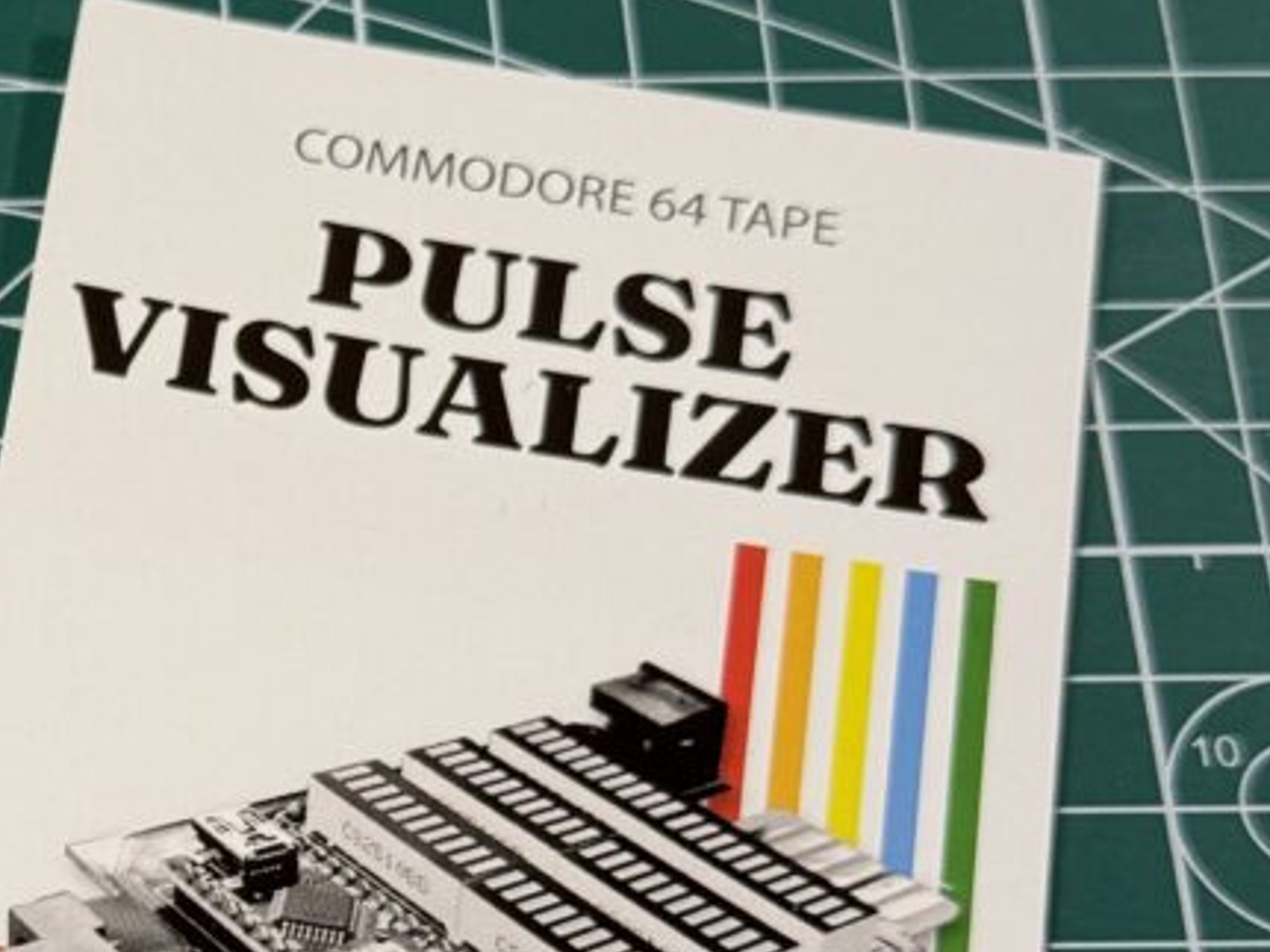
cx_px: -236
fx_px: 4181
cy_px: 790
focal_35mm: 114
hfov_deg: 16.6
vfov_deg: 12.9
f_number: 1.78
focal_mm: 6.76
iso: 100
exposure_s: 1/83
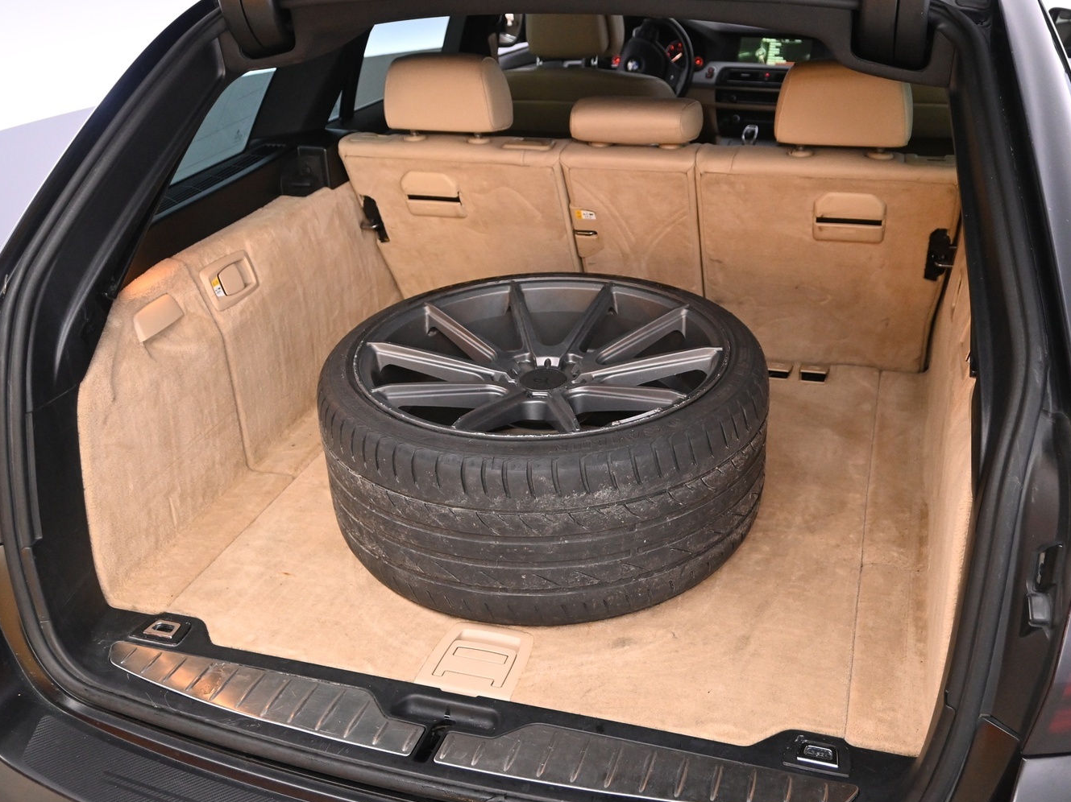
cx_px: 567
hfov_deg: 53.5
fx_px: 1061
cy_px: 383
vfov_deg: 41.4
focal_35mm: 34
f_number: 3.8
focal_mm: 19.5
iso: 2500
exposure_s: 1/60
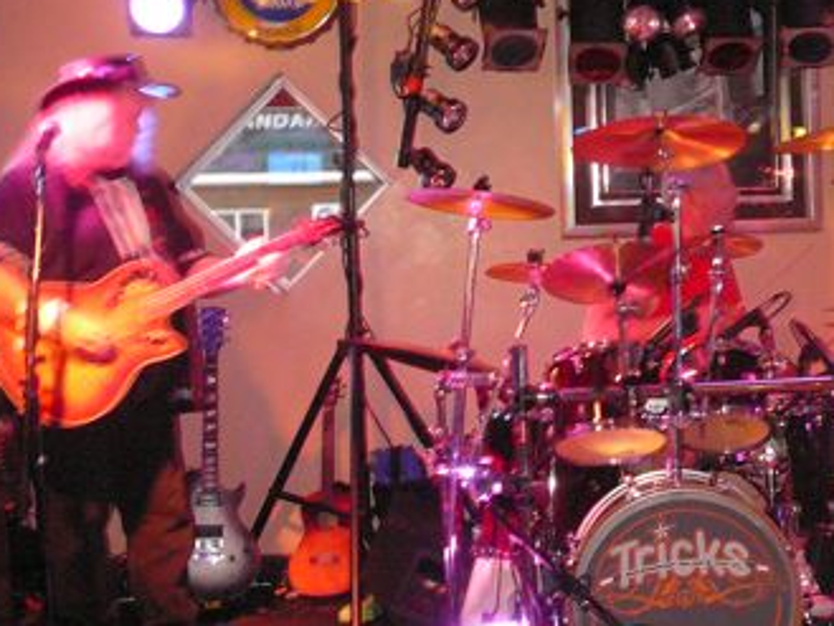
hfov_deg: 27.8
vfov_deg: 21.6
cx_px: 695
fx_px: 1639
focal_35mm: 68
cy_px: 350
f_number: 2.8
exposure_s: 1/8
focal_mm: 5.2
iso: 400
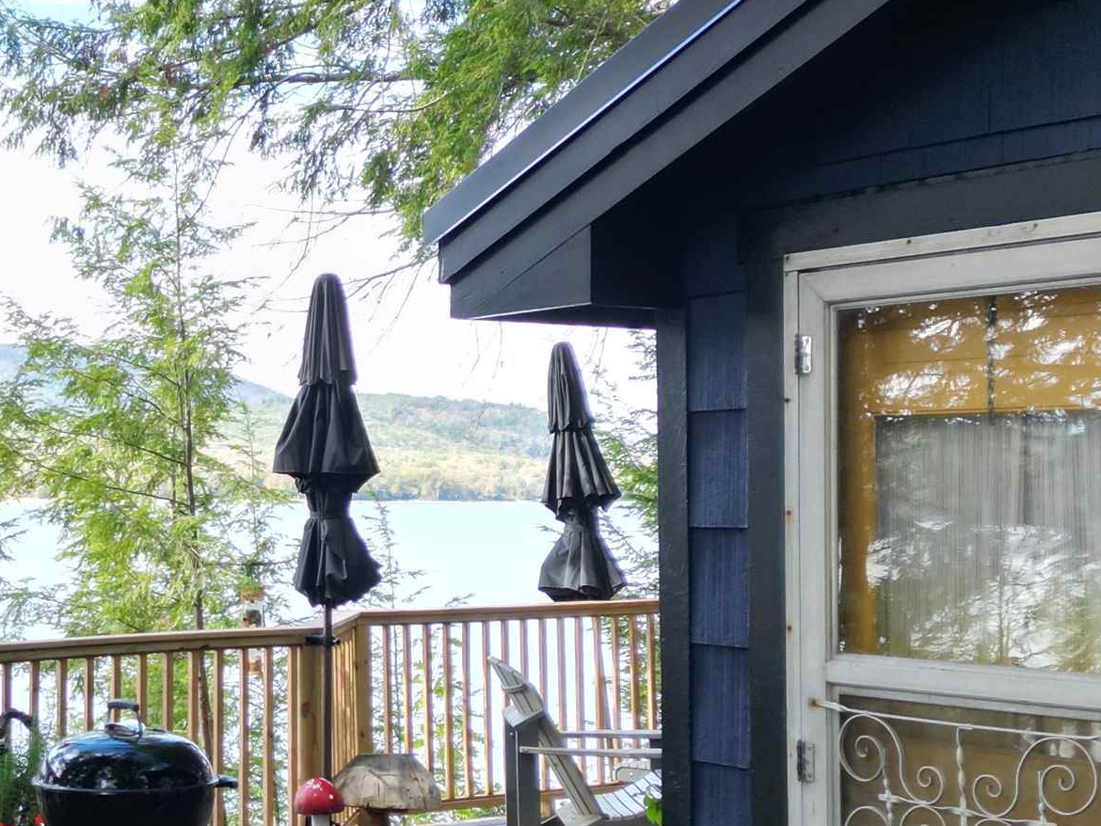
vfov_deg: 23.3
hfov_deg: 29.4
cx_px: 101
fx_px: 2004
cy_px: 440
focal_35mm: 63
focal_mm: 6.72
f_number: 1.7
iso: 110
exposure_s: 1/640
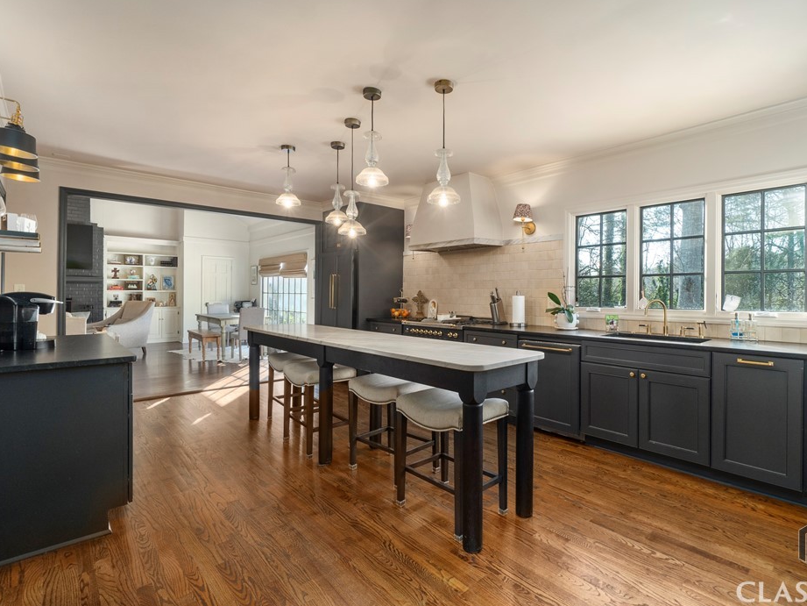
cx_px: 445
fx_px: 396
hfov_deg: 90.7
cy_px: 291
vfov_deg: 74.7
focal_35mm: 17
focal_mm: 10
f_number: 8
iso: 500
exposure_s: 1/6
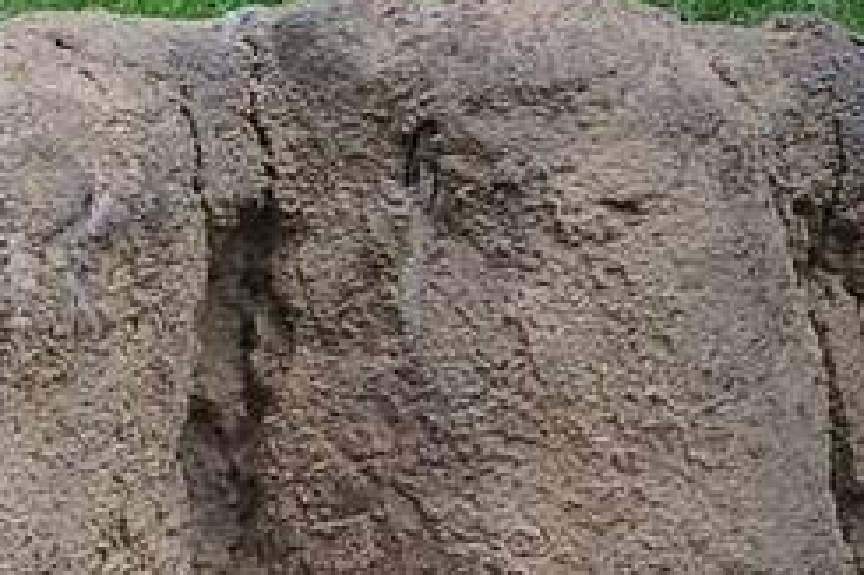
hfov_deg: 2.5
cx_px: -1552
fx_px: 19282
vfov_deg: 1.7
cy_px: 376
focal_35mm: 804
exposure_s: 1/125
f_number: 9
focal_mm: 82
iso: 400
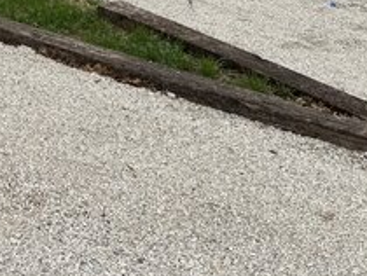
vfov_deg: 19.3
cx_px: -112
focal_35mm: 73
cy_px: -33
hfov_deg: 23.5
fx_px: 775
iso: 80
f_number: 1.78
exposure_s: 1/2907
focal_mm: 6.76
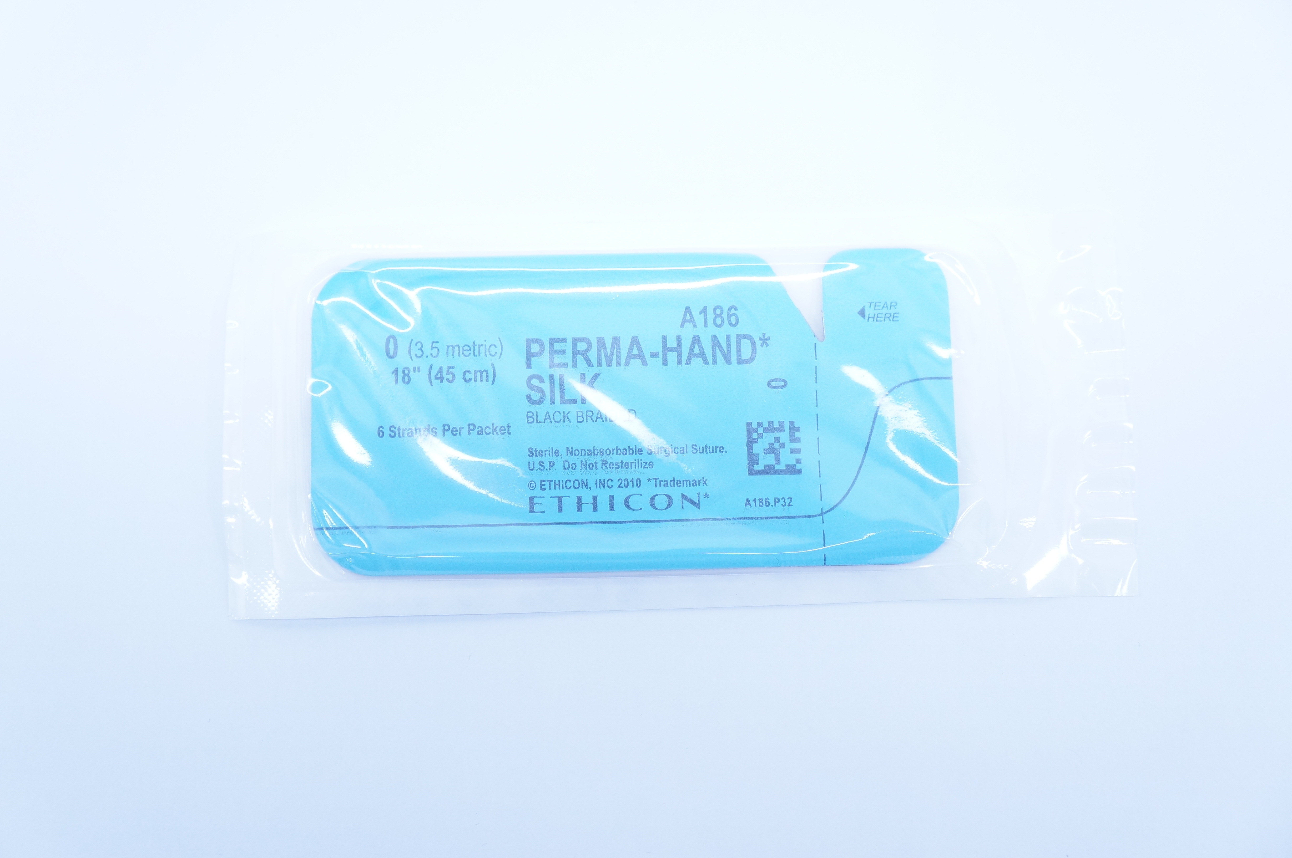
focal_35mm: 46
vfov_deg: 28.9
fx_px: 1667
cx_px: 646
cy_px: 429
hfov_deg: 42.4
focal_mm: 31
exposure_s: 1/160
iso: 800
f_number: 4.5
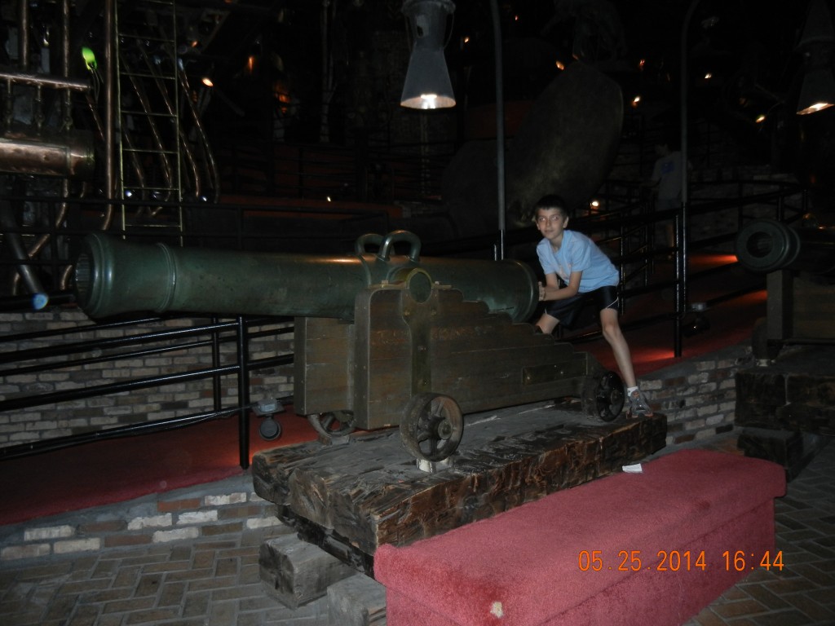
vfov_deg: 46.8
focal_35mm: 30
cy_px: 313
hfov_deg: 60.0
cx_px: 418
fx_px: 724
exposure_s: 1/30
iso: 400
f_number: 3.5
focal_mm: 5.4
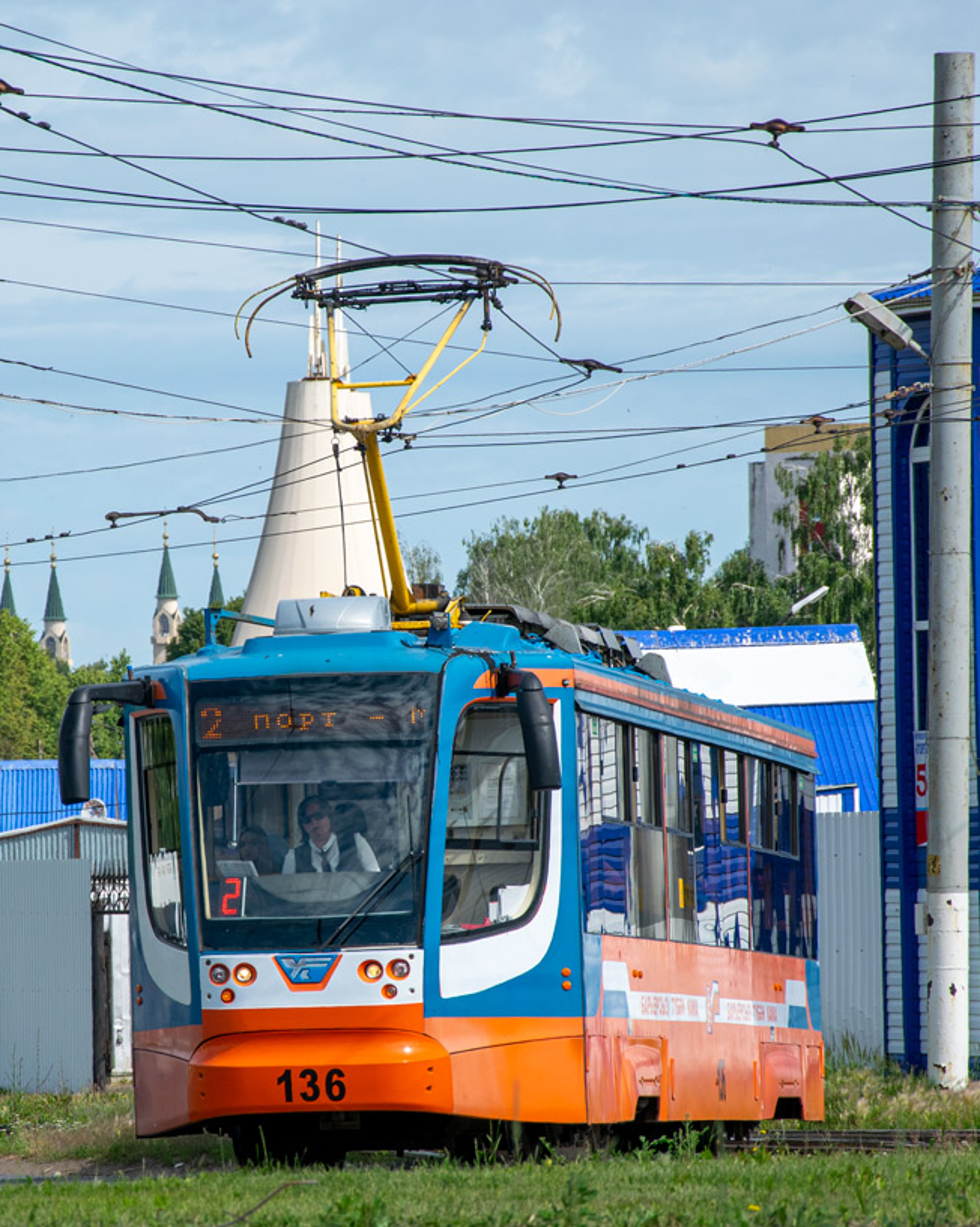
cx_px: 374
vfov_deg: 7.4
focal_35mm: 263
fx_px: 9536
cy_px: 664
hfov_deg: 5.9
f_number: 5.6
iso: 100
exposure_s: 1/640
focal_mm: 105
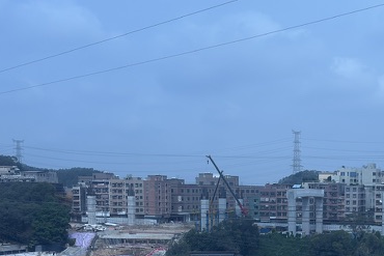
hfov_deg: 28.2
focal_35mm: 69
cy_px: 249
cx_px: 341
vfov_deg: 19.3
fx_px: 736
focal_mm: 6.76
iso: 64
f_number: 1.78
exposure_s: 1/4016
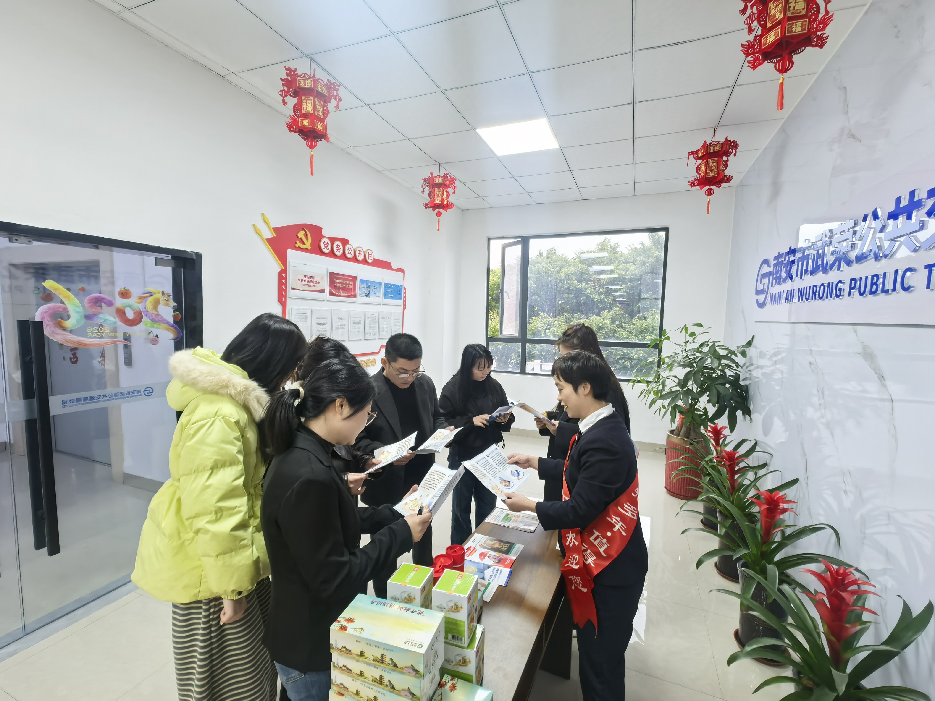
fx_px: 405
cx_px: 468
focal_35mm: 15
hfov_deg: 98.2
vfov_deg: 81.7
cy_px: 350
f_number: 2.2
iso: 250
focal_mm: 1.95
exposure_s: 1/50
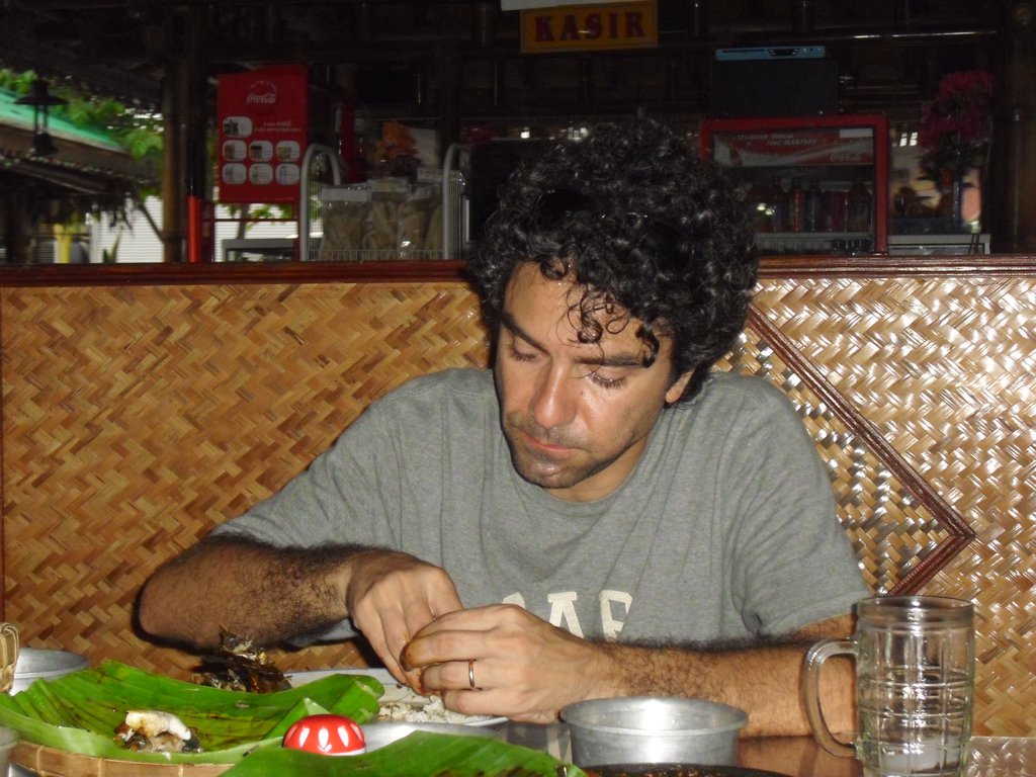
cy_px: 388
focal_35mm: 78
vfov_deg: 18.9
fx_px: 2334
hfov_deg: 25.0
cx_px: 518
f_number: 4.2
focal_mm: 12.8
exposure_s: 1/60
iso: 400
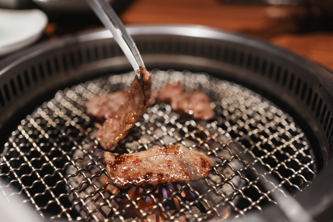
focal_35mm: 35
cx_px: 166
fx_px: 324
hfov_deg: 54.4
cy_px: 111
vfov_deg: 37.9
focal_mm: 35
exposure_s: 1/60
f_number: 1.8
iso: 100
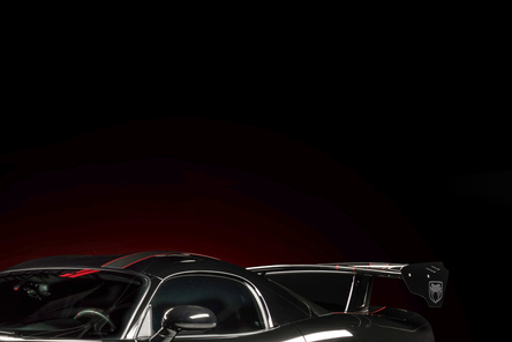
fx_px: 1280
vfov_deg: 14.9
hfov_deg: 21.7
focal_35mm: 90
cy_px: 338
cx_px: -17
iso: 400
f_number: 13
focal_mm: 40
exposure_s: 1/200
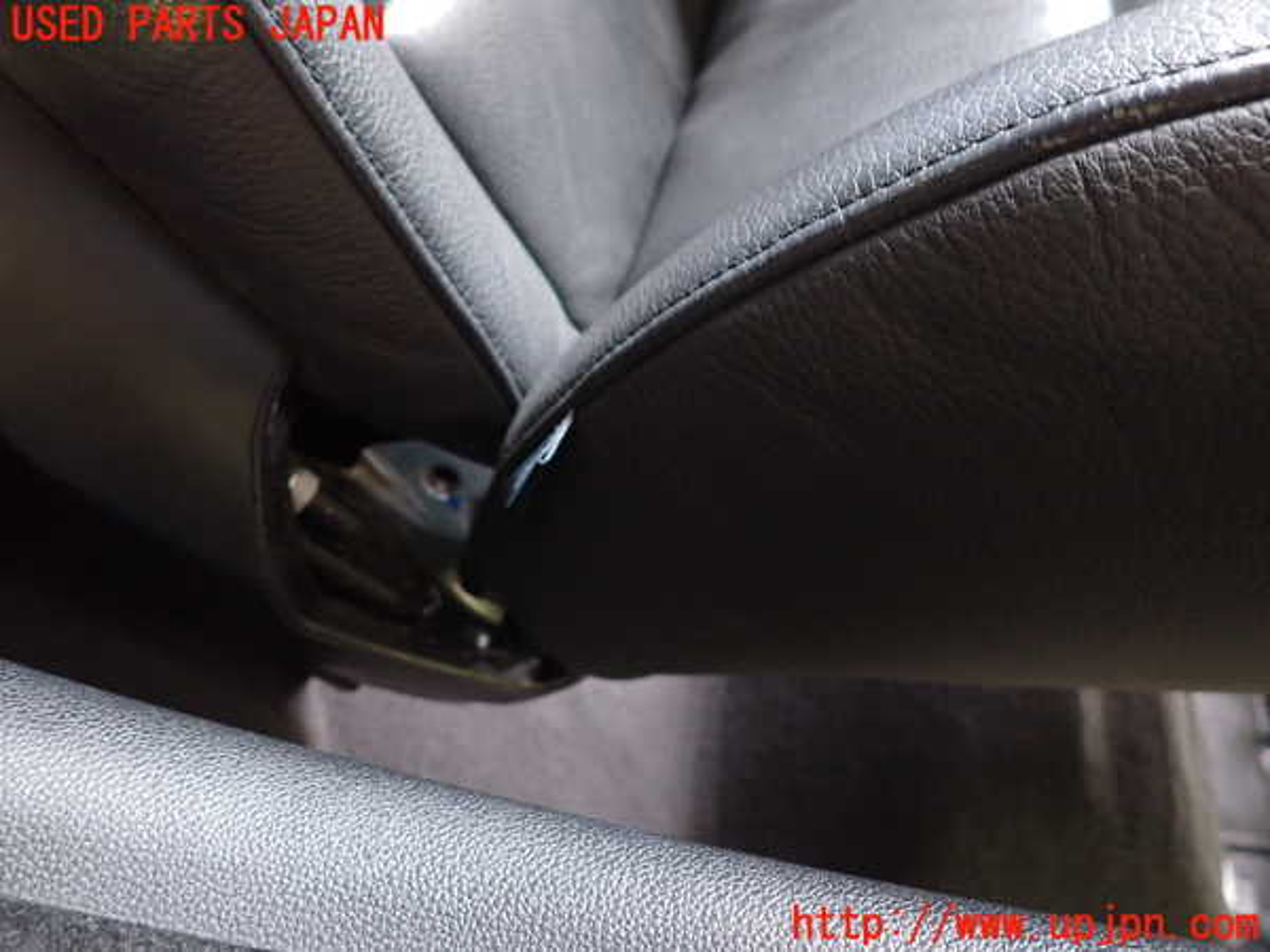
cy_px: 476
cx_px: 635
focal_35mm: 25
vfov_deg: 54.9
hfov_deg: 69.4
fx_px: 917
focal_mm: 4.5
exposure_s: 1/15
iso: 800
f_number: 2
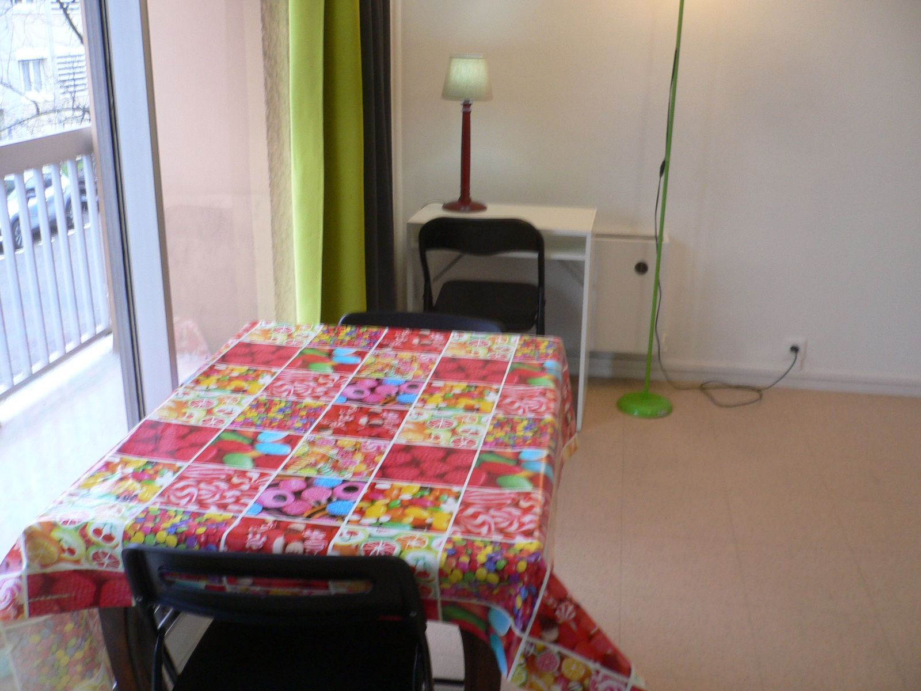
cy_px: 346
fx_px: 931
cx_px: 460
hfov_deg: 52.6
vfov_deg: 40.7
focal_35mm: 35
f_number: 2.8
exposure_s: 1/15
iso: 150
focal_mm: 5.8
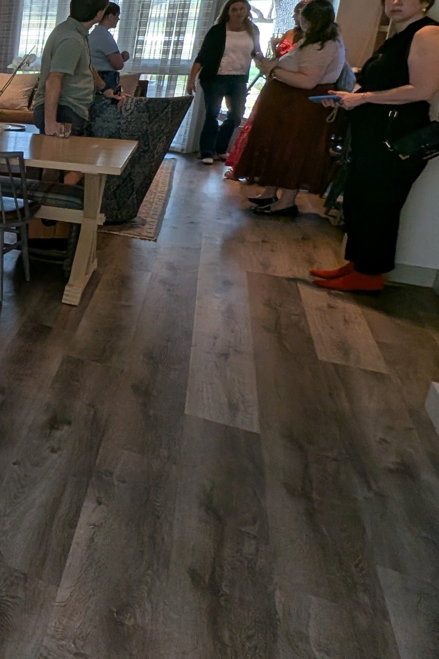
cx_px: -325
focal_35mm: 34
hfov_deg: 23.3
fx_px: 622
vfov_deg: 54.2
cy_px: 200
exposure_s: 1/120
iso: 69
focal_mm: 1.95
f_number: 2.2
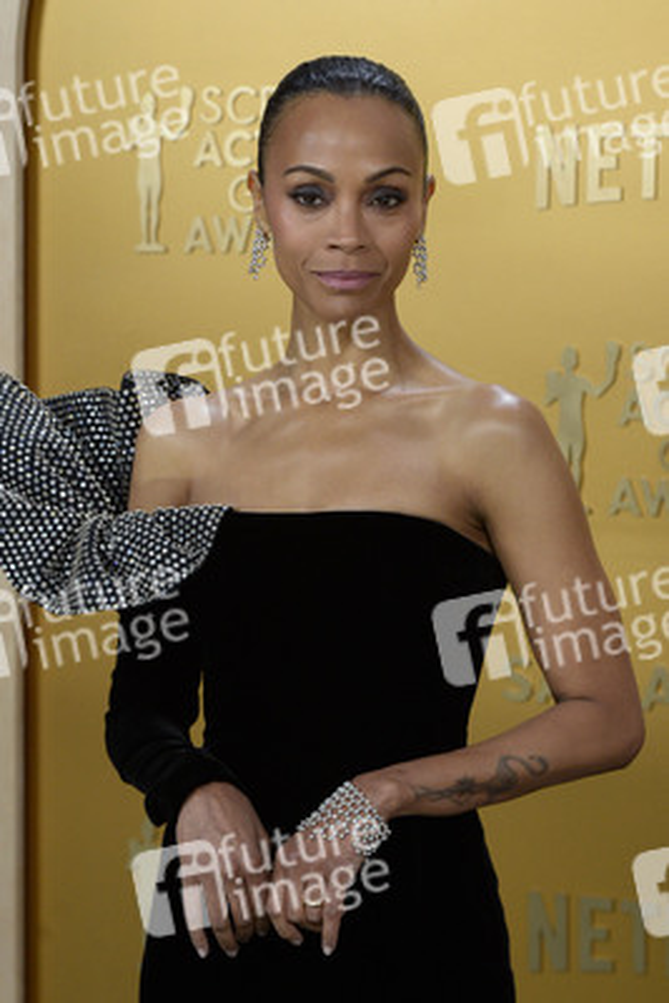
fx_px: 2646
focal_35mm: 95
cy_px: 502
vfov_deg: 21.5
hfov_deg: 14.4
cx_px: 334
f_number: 6.3
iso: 2500
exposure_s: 1/250
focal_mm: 95
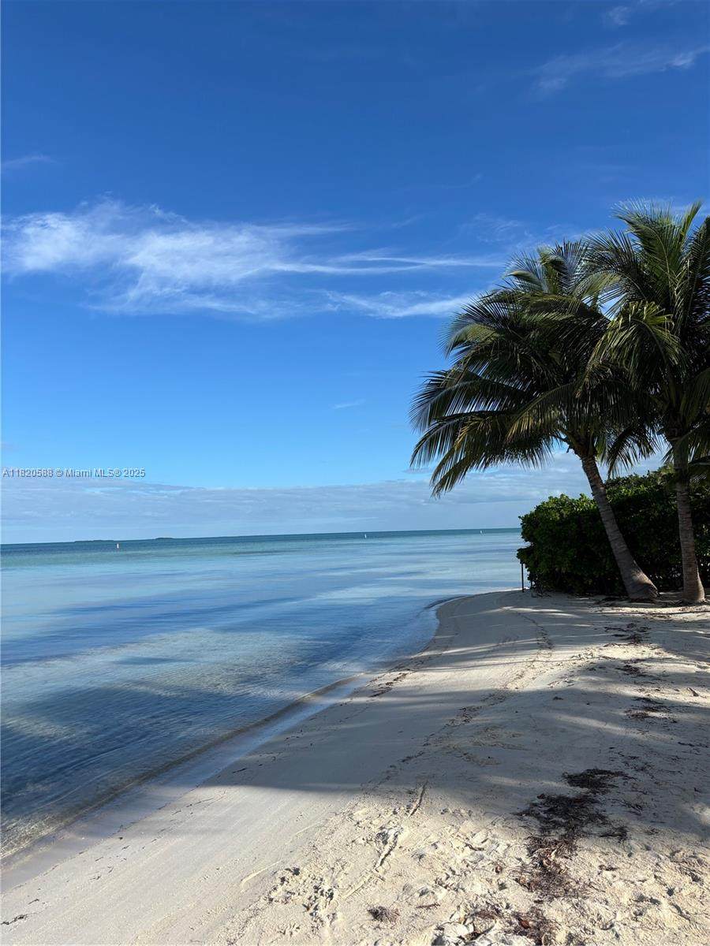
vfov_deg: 67.3
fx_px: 711
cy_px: 473
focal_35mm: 26
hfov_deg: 53.1
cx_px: 355
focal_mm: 5.96
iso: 50
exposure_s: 1/4425
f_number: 1.6
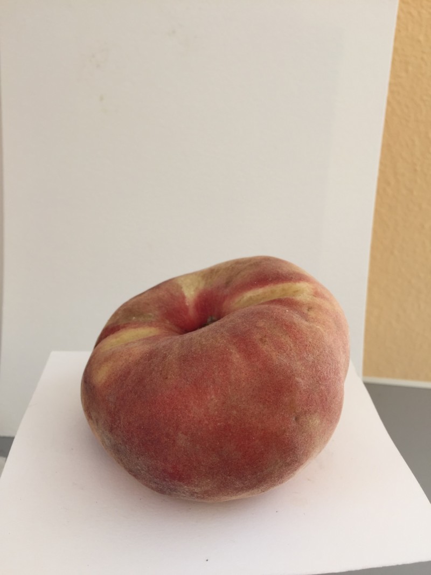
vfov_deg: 61.7
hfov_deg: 48.2
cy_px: 288
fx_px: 482
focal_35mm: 29
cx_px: 216
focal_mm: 4.15
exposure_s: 1/130
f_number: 2.2
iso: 32
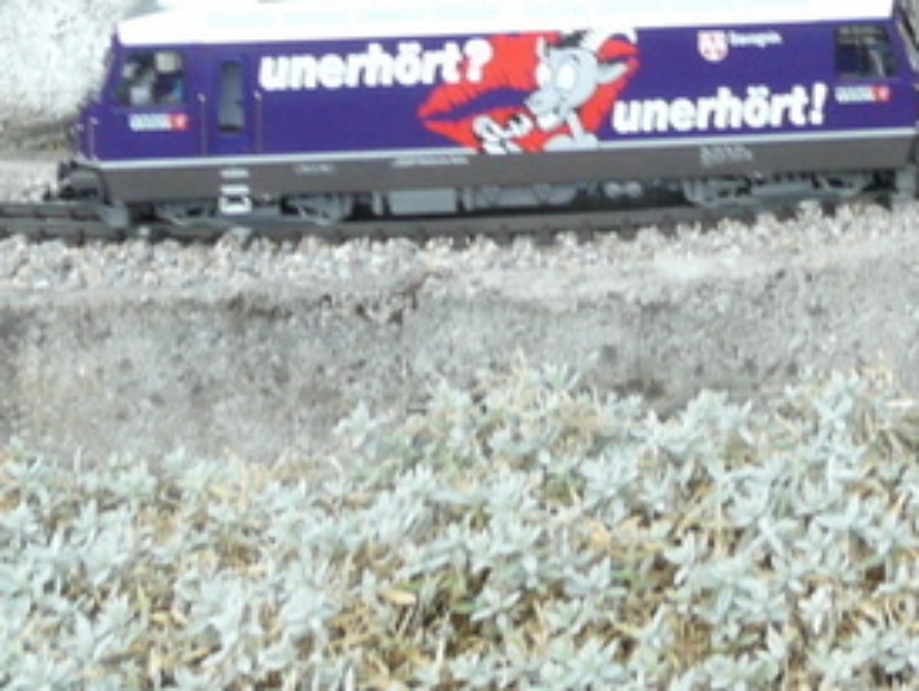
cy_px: -339
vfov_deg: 12.5
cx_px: 1348
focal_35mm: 113
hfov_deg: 16.0
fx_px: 3003
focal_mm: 5.1
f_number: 4
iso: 100
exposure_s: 1/125
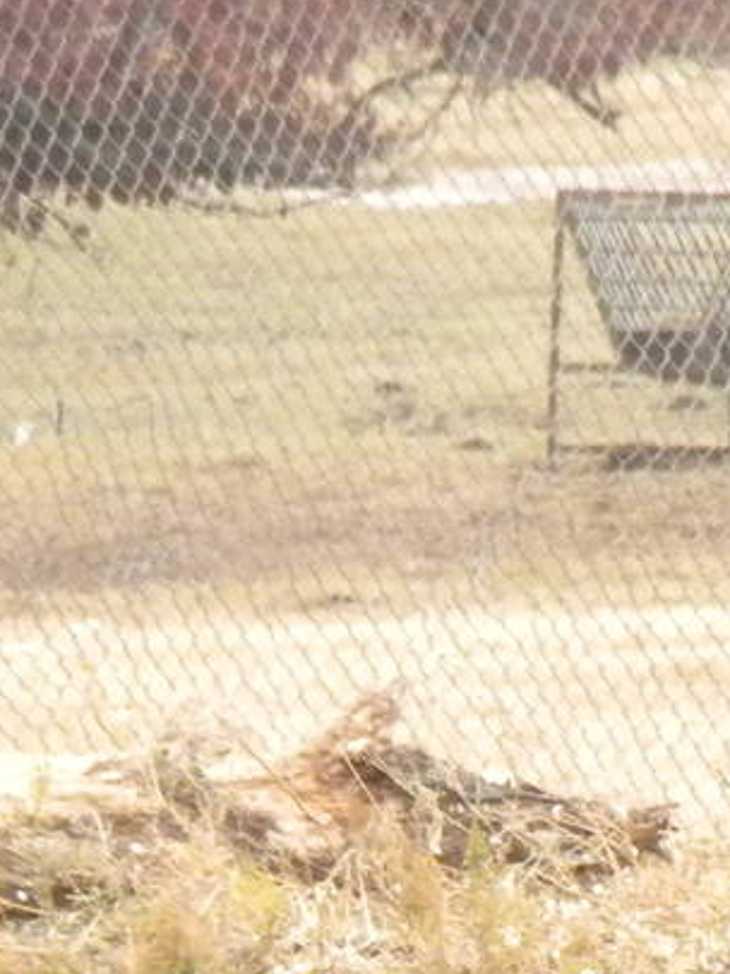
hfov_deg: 1.6
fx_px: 26431
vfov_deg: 2.1
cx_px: 1866
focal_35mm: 939
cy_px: 1367
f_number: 5.2
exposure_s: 1/262
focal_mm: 42.1
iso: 400
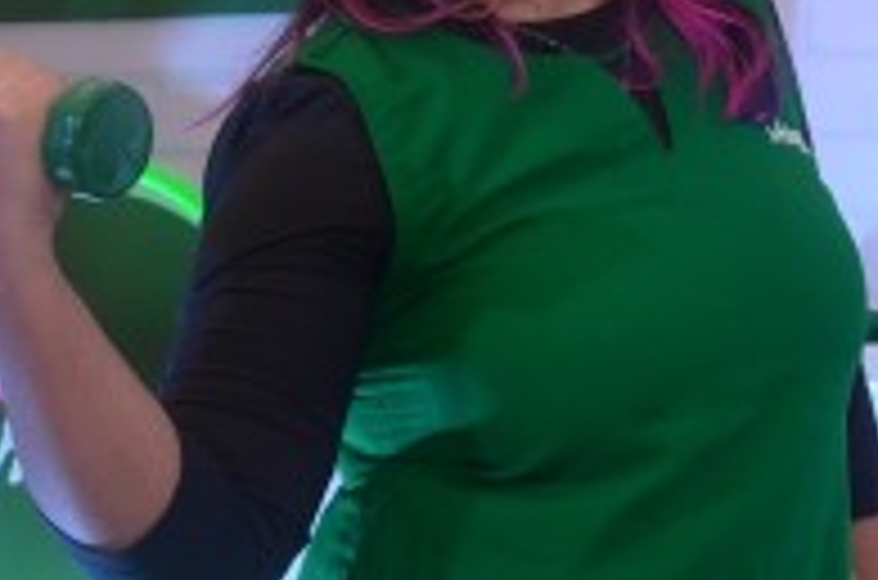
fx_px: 3138
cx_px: 1063
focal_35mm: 129
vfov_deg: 10.6
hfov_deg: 15.3
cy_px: 214
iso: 1000
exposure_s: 1/100
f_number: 5.6
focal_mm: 28
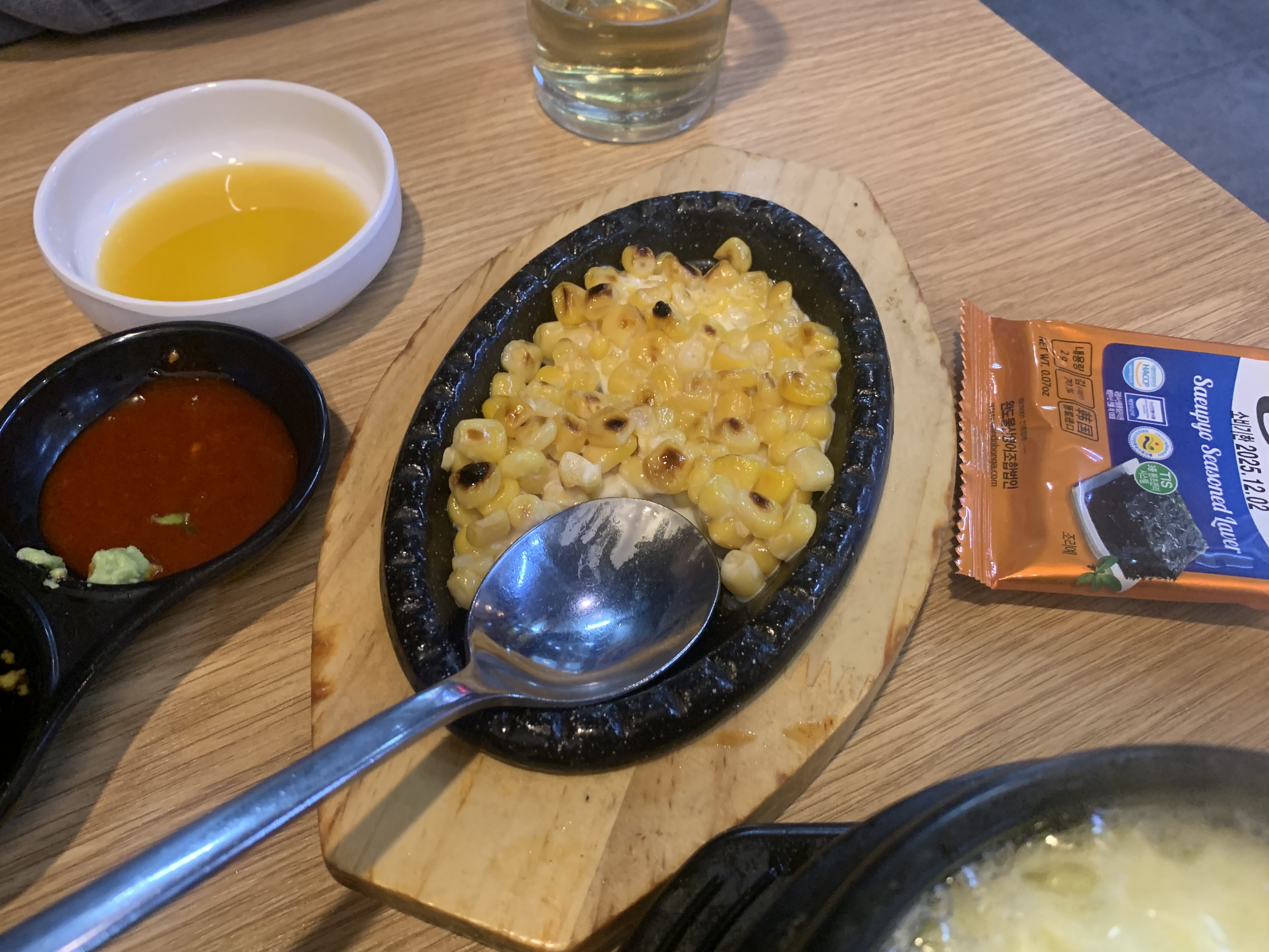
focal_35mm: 28
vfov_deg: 49.7
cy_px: 502
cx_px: 593
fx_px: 1026
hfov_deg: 63.4
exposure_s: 1/60
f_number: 1.8
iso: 320
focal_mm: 4.25
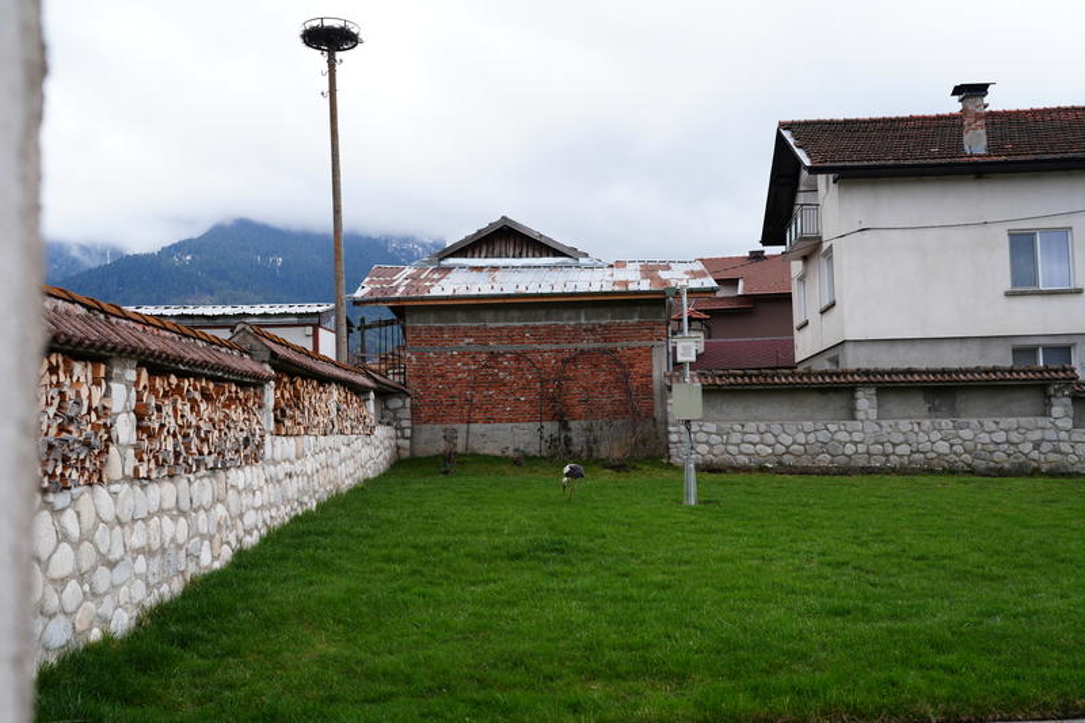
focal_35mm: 35
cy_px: 362
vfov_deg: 37.8
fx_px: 1055
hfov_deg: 54.4
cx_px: 542
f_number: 5.6
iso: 100
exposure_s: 1/80
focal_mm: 35
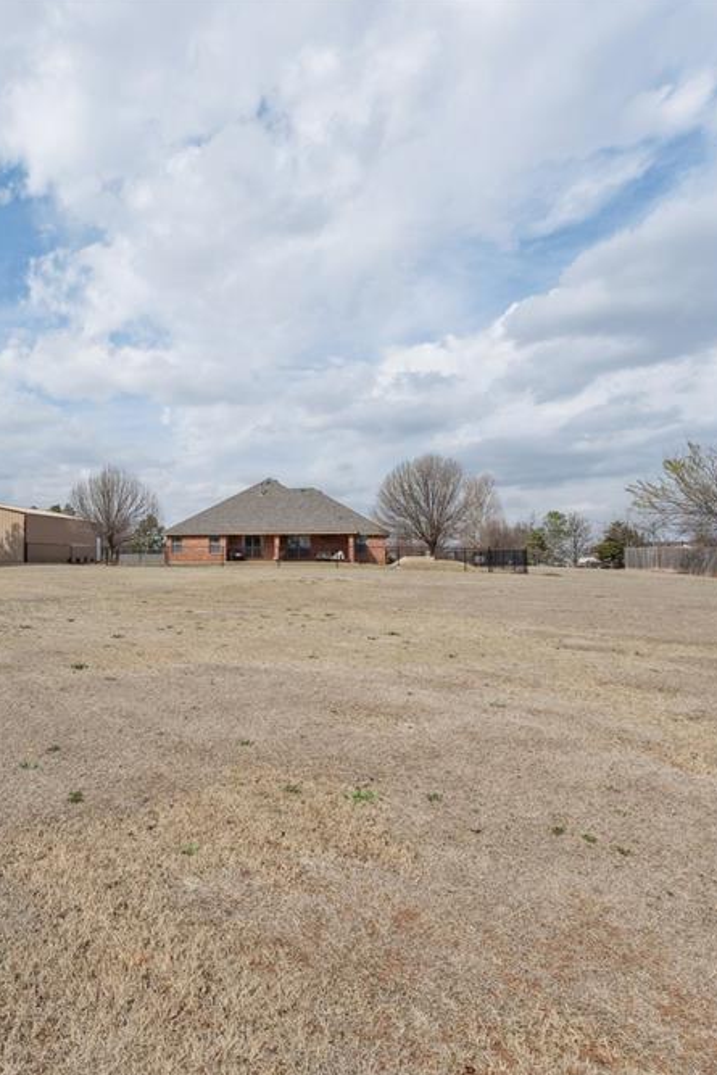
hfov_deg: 51.7
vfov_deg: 76.1
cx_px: 146
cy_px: 542
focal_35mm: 23
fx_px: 687
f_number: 7.1
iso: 200
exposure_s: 1/2500
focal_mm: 10
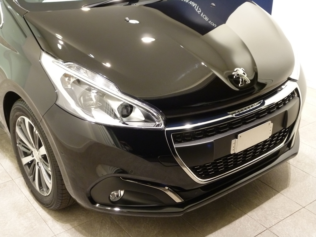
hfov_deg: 39.7
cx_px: 158
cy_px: 118
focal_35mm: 48
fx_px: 438
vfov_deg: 30.3
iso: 400
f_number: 4
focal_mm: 8.6
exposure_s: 1/10
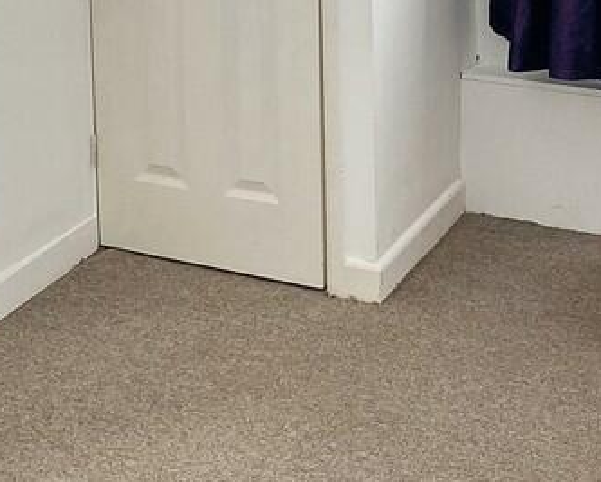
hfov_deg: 22.7
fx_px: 1495
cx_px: 379
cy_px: -150
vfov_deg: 17.2
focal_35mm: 84
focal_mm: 4
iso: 80
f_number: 1.8
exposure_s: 1/97
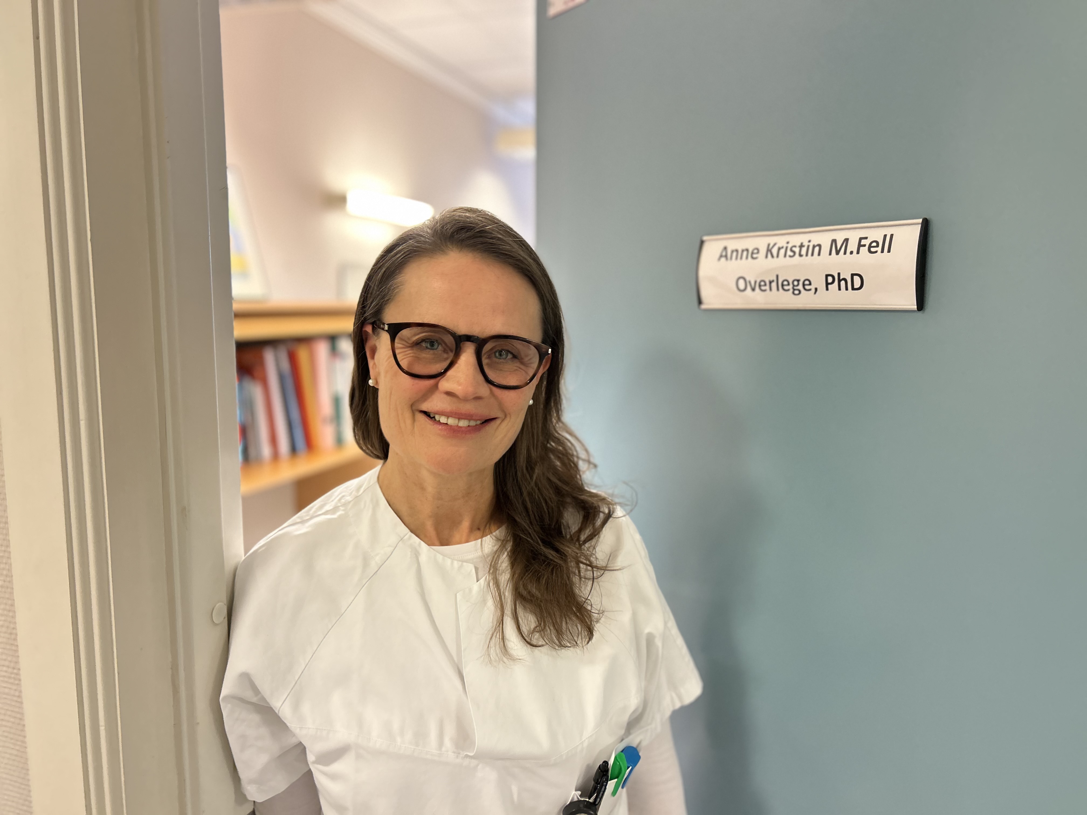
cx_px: 544
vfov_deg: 53.1
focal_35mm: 26
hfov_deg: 67.3
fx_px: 816
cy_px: 408
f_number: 1.5
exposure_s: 1/50
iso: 250
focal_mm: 5.7
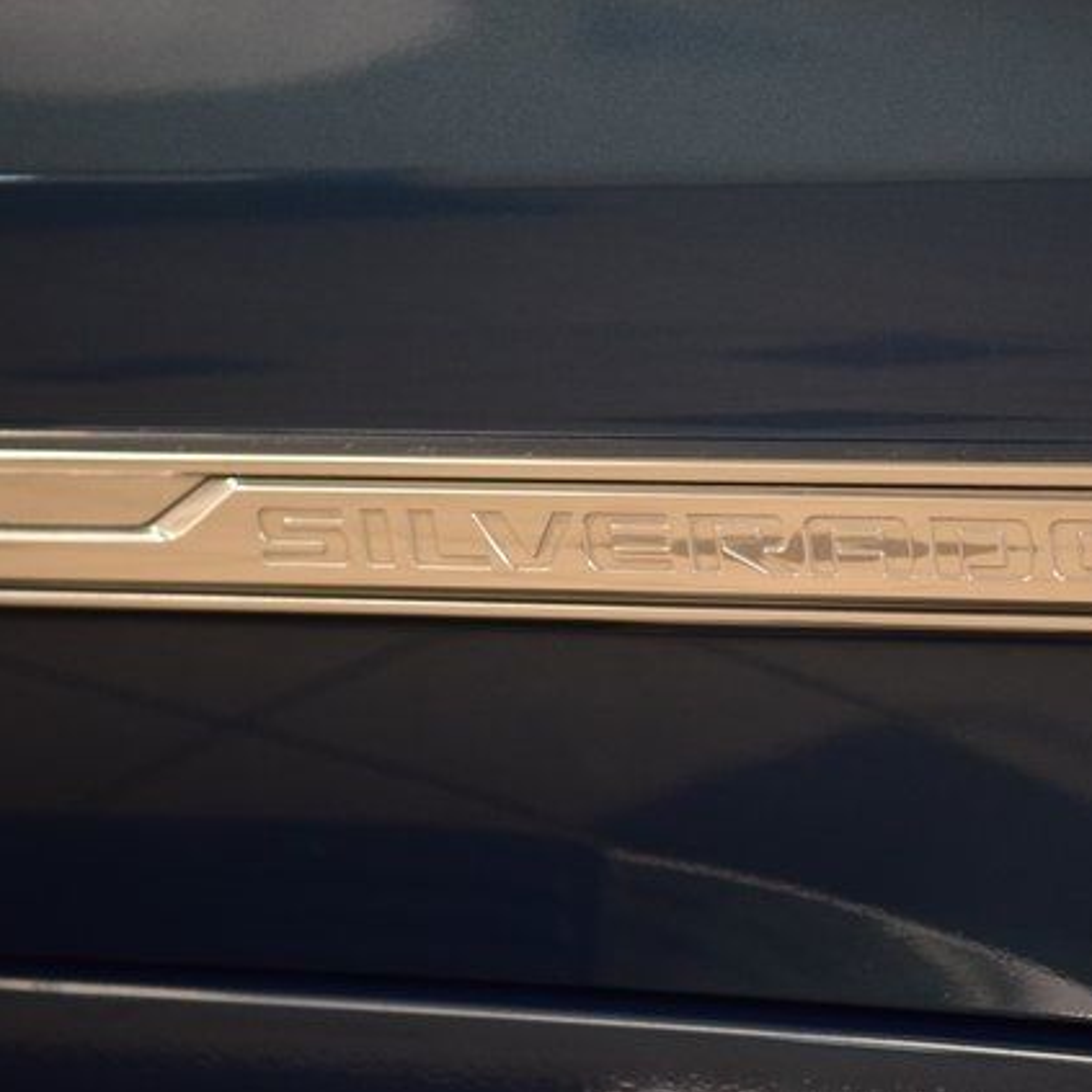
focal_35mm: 135
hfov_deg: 12.9
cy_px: 546
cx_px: 800
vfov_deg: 12.9
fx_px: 4818
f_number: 2.8
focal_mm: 70
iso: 1600
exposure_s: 1/125
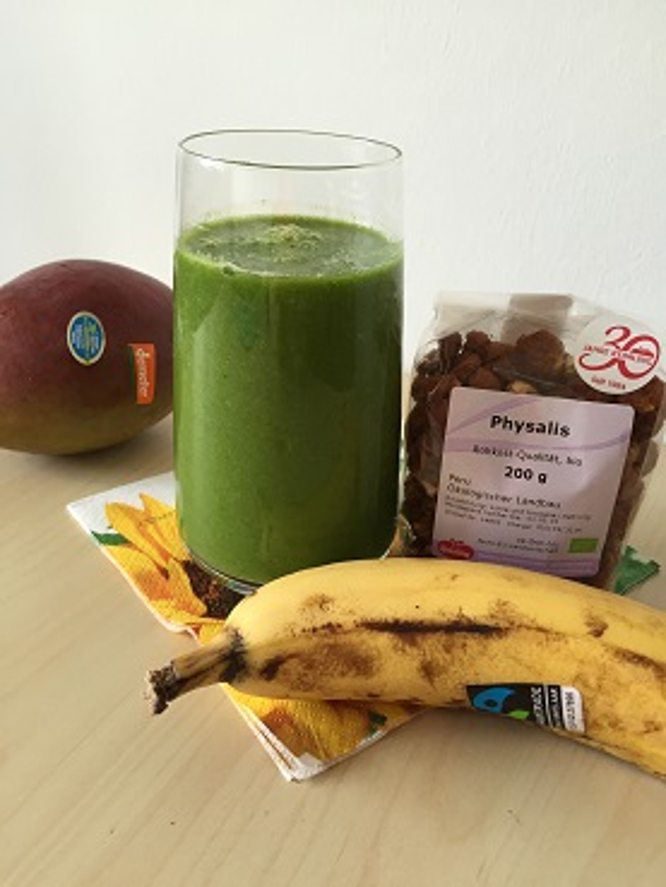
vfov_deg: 61.6
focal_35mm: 29
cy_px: 444
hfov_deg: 48.3
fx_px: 744
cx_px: 333
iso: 64
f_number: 2.2
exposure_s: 1/30
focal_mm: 4.15
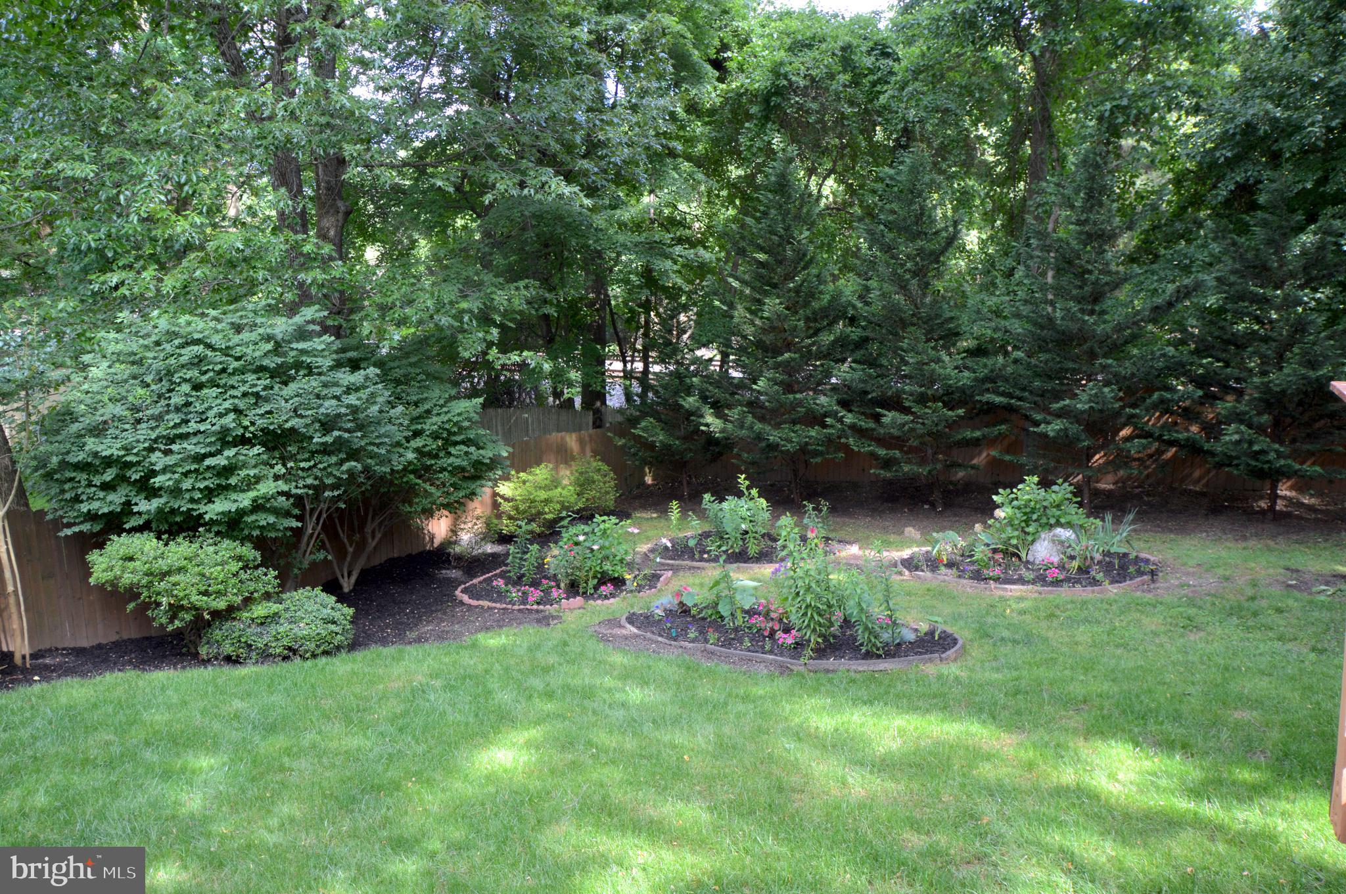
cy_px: 447
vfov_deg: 50.3
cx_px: 673
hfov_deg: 70.5
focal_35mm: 26
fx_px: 952
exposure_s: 1/125
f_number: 5.6
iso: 400
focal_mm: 17
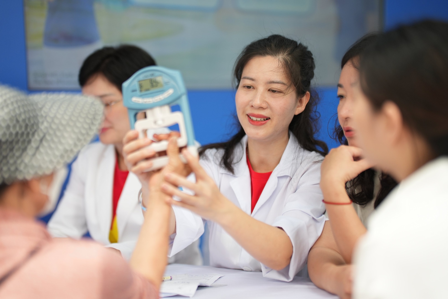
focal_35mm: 85
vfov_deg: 16.1
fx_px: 1058
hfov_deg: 23.9
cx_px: 224
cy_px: 150
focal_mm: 85
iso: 640
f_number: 1.4
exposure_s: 1/1000
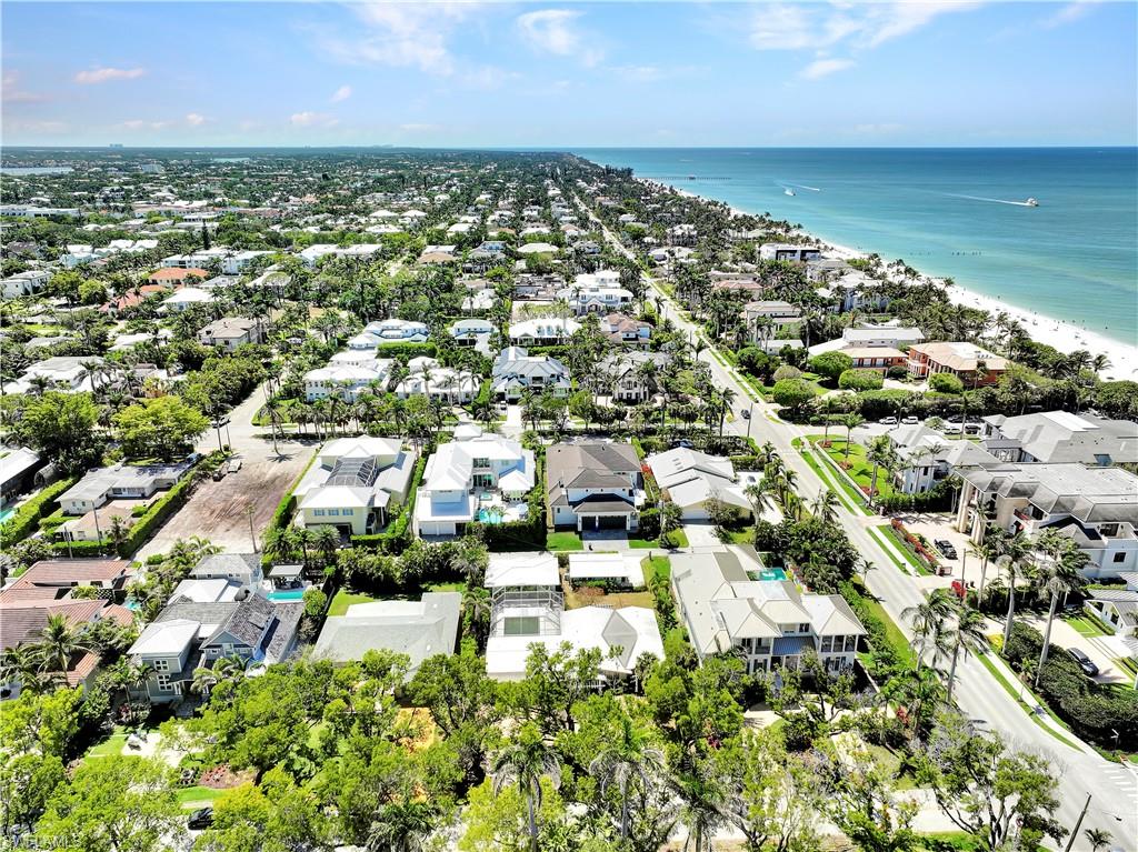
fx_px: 789
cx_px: 569
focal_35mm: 24
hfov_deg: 71.6
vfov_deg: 56.8
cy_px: 426
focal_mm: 12.3
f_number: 5.6
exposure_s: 1/640
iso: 100
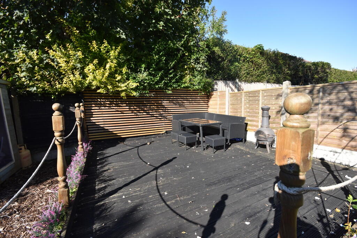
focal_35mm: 15
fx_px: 149
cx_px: 178
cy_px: 119
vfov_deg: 77.3
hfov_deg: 100.4
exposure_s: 1/500
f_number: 8
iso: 450
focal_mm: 10
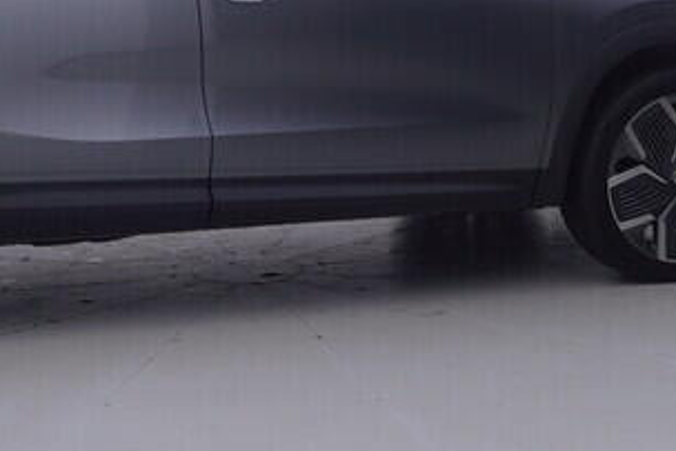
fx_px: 1422
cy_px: 82
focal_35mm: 76
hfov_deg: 26.6
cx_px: 247
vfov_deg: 17.9
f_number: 5
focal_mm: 15
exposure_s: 1/80
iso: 200
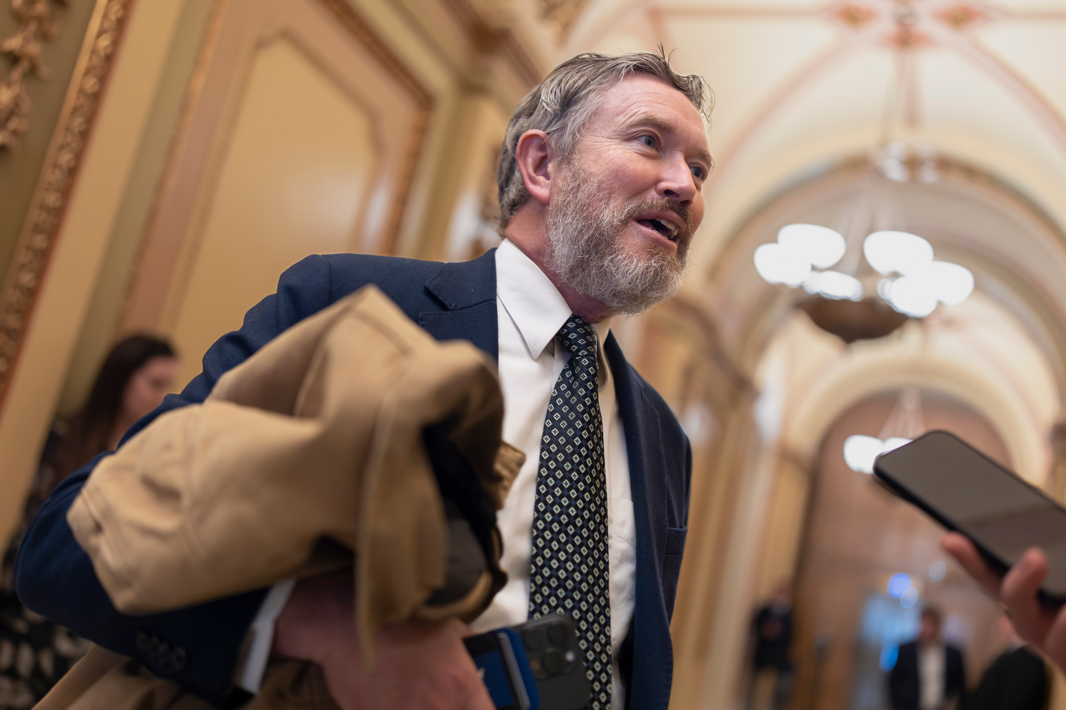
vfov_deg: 37.9
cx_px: 533
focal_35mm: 35
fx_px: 1036
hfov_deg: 54.4
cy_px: 355
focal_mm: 35
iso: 2000
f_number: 1.4
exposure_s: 1/400
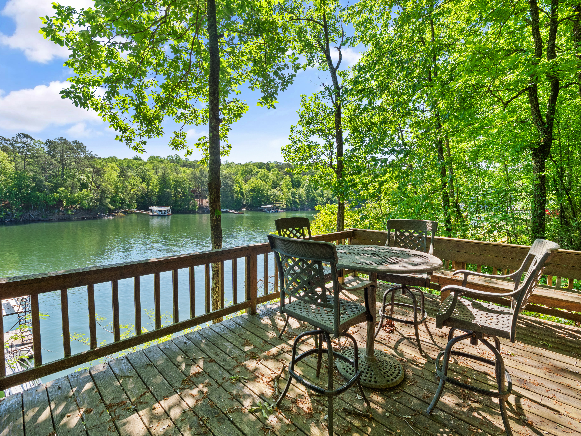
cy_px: 218
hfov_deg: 94.5
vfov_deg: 78.1
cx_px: 290
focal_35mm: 16
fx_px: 269
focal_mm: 8
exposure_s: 1/160
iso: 200
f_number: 5.6
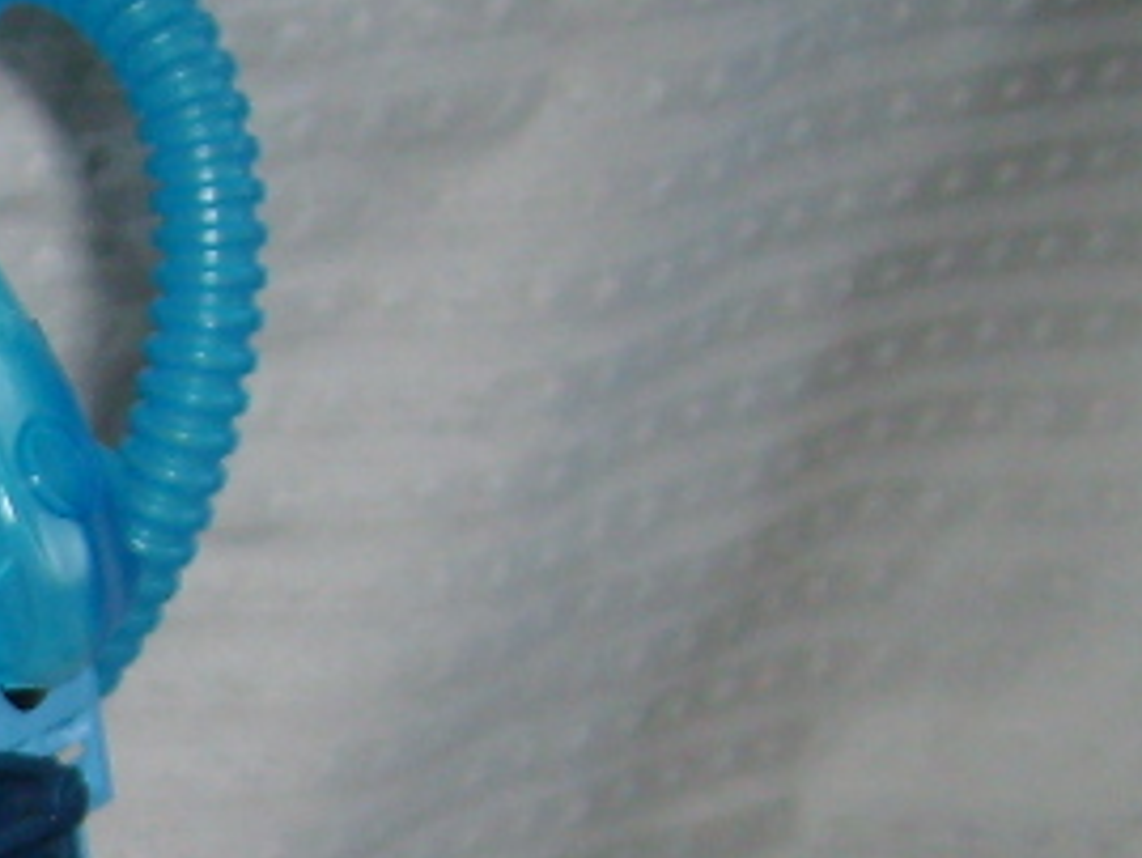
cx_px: -794
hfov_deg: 13.5
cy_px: 1346
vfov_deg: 10.7
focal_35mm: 133
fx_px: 4390
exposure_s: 1/45
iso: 100
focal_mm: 5.8
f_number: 2.8
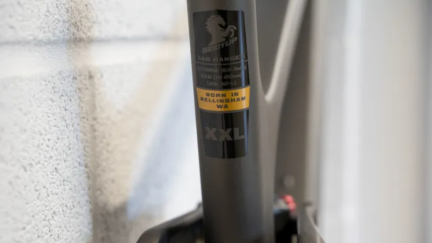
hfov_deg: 26.9
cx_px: 216
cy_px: 142
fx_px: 905
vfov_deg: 15.3
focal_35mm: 79
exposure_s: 1/50
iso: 1250
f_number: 5
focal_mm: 75
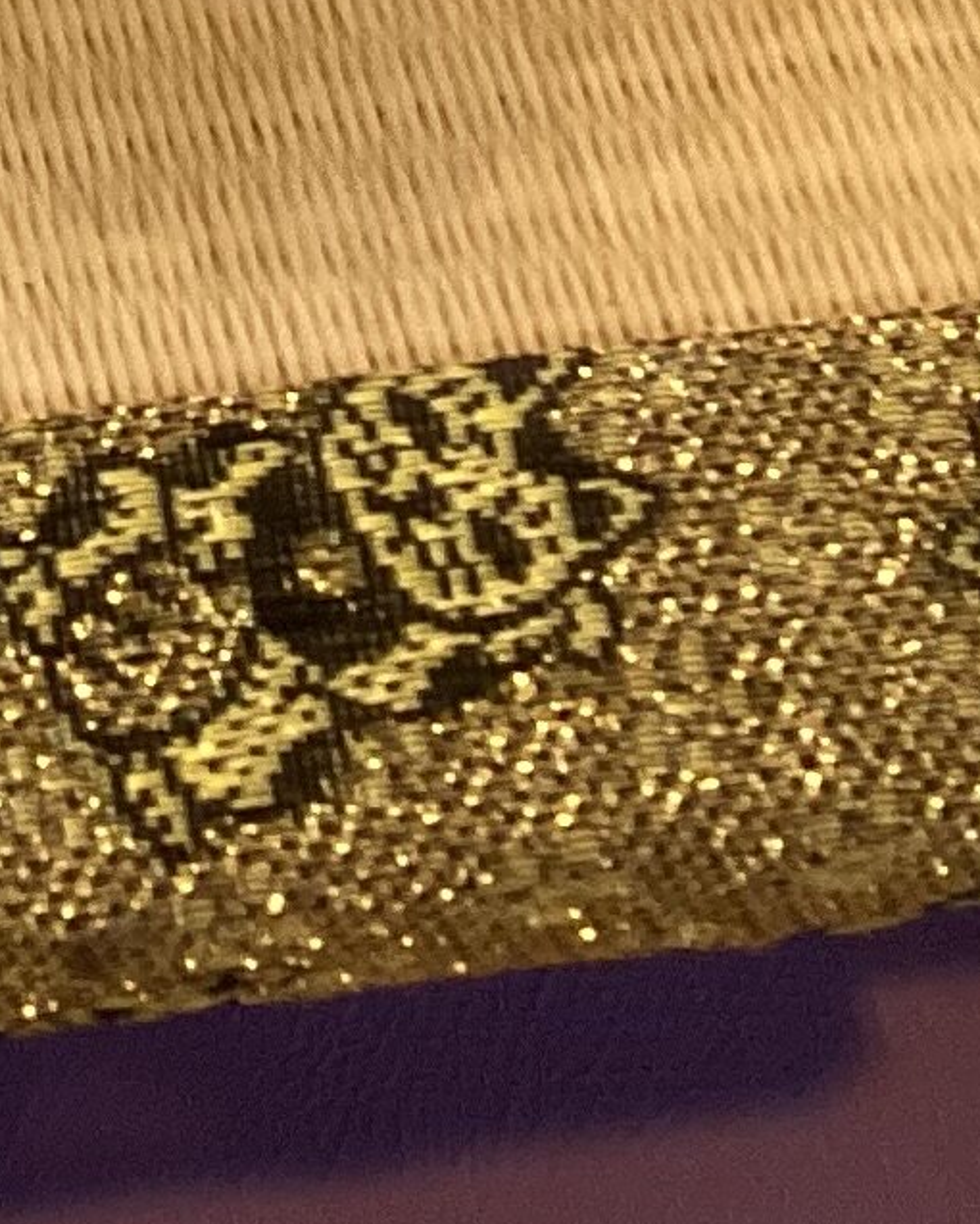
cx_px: -621
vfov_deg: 11.6
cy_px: -869
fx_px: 5617
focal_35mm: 155
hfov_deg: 9.6
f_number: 2.4
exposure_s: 1/60
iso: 200
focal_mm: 3.3
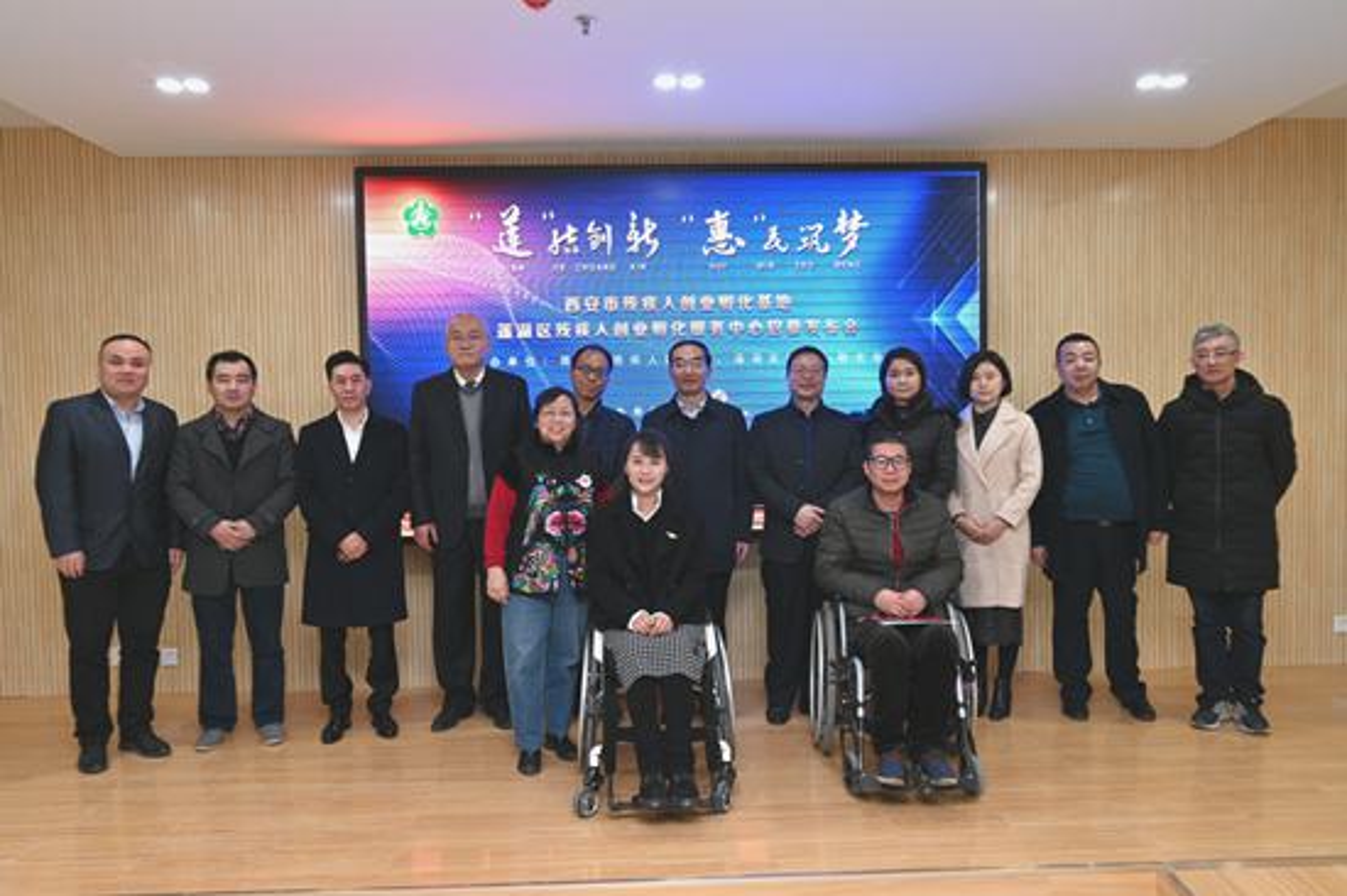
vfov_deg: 47.9
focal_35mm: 27
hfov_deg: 67.4
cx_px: 674
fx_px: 1010
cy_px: 448
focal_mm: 27
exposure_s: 1/60
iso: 800
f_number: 5.6
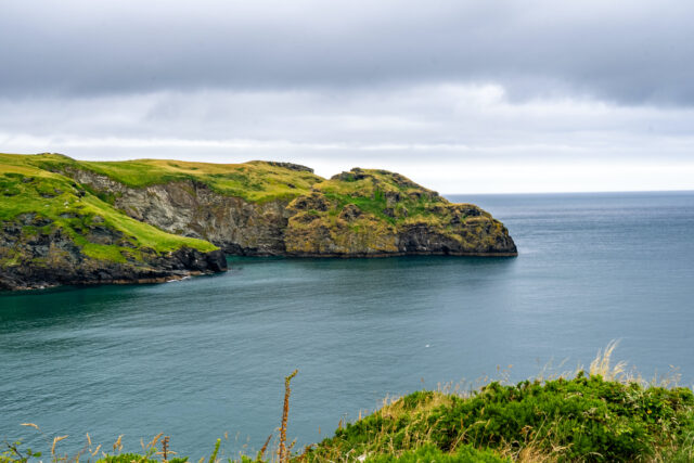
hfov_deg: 47.4
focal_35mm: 41
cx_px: 347
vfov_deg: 32.6
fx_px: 791
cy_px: 232
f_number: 11
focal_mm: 41
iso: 320
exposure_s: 1/50
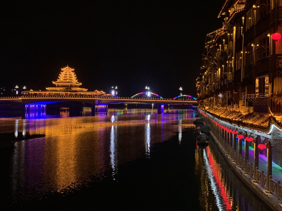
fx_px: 424
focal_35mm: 52
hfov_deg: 36.8
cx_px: 141
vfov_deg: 28.0
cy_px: 106
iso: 640
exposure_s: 1/33
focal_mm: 6
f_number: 2.4
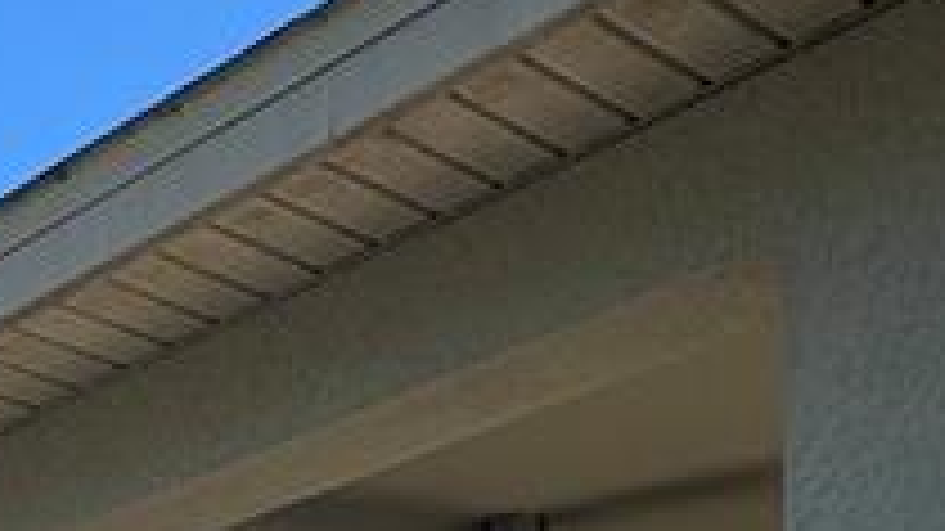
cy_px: 1305
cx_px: -202
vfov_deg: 11.4
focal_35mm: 87
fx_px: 2179
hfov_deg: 22.5
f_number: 2.2
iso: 40
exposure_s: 1/498
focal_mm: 2.22
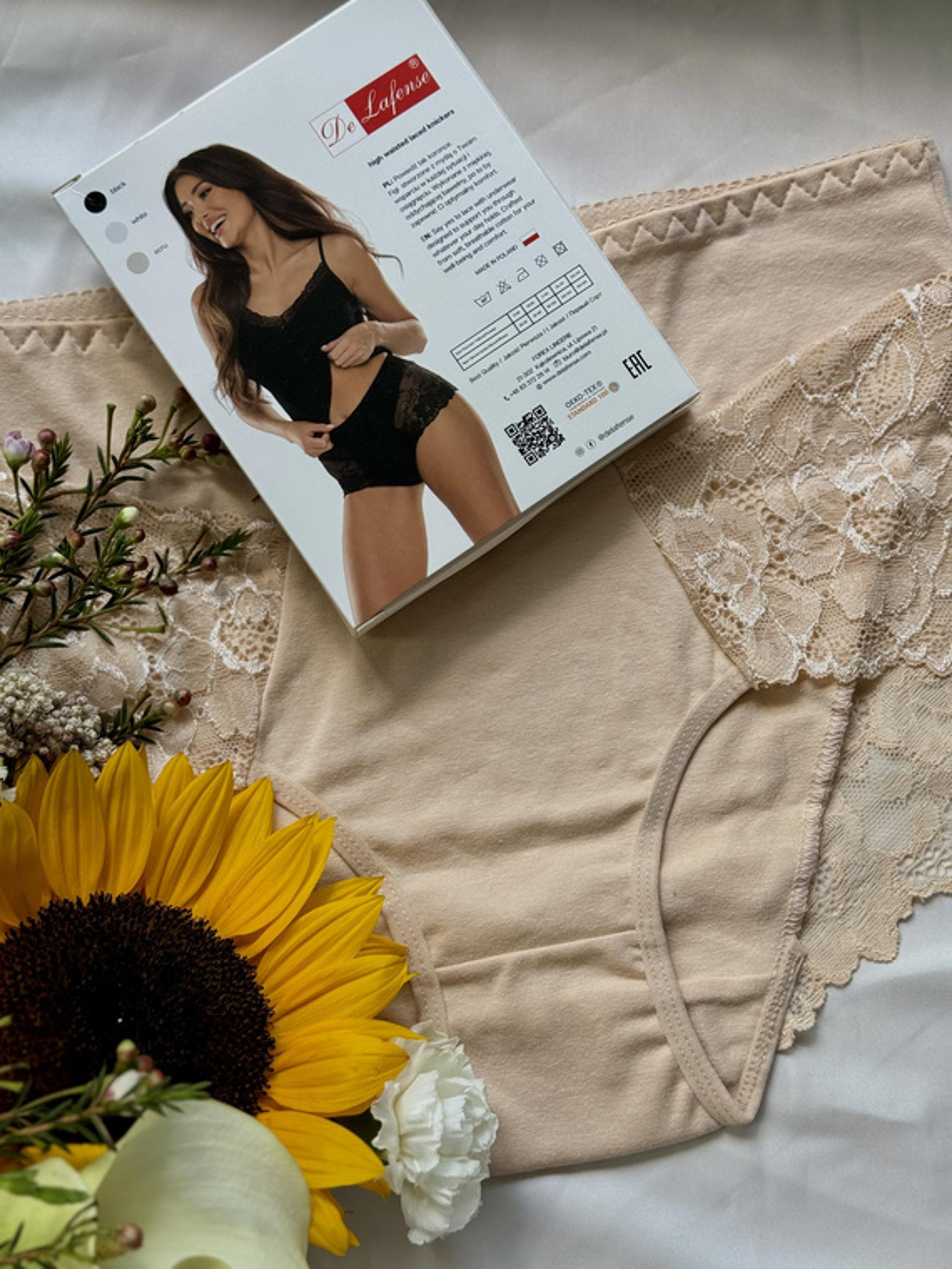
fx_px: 1760
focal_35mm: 48
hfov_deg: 30.3
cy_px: 634
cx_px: 476
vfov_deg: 39.7
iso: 64
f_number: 1.78
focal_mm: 6.76
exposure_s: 1/422
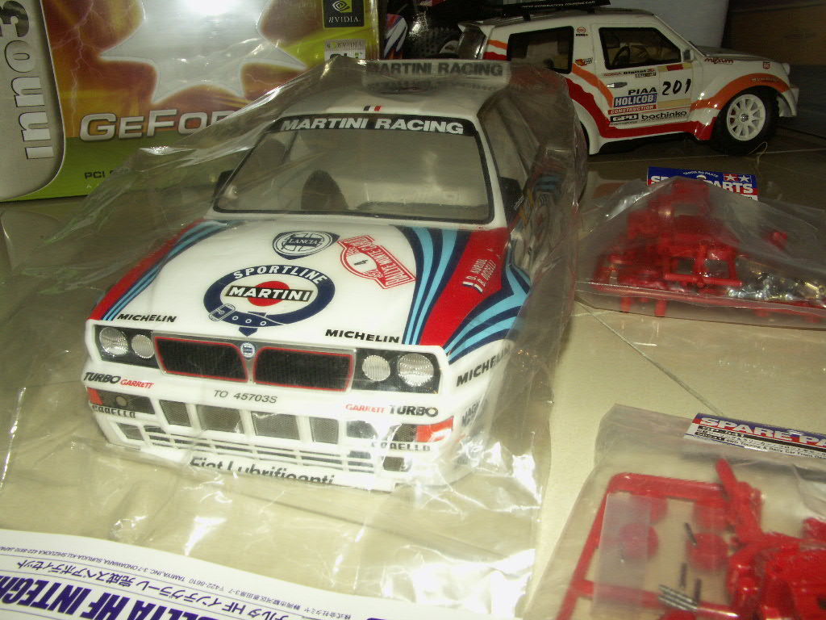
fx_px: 764
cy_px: 310
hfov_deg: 56.8
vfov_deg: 44.2
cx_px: 413
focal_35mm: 32
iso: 200
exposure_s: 1/50
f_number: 9
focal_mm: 8.29
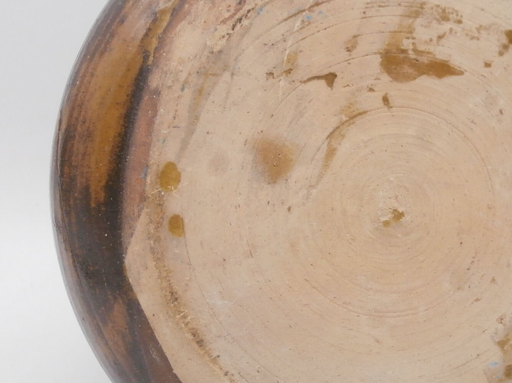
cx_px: 374
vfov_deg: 20.2
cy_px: 202
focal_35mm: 73
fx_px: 1079
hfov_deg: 26.4
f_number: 3.9
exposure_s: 1/320
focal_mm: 6.67
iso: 200
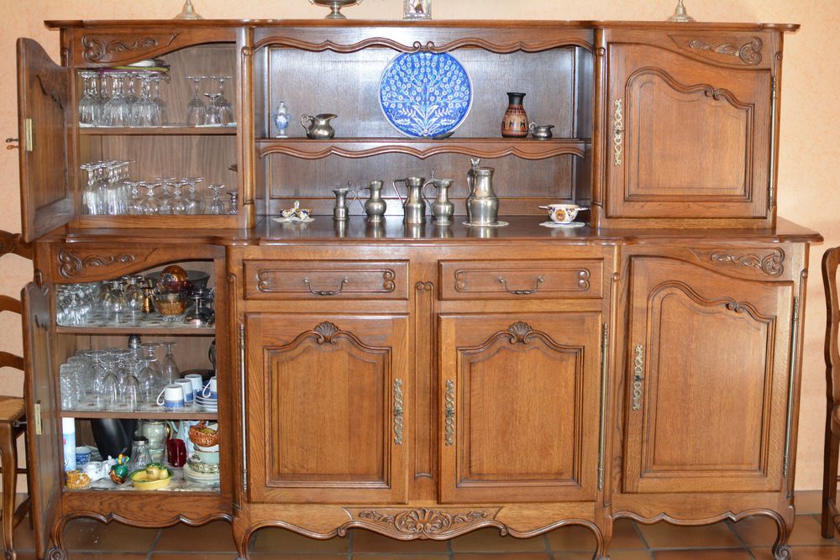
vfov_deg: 25.8
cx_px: 420
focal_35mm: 52
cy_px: 280
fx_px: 1225
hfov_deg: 37.8
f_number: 2.8
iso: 720
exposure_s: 1/60
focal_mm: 35
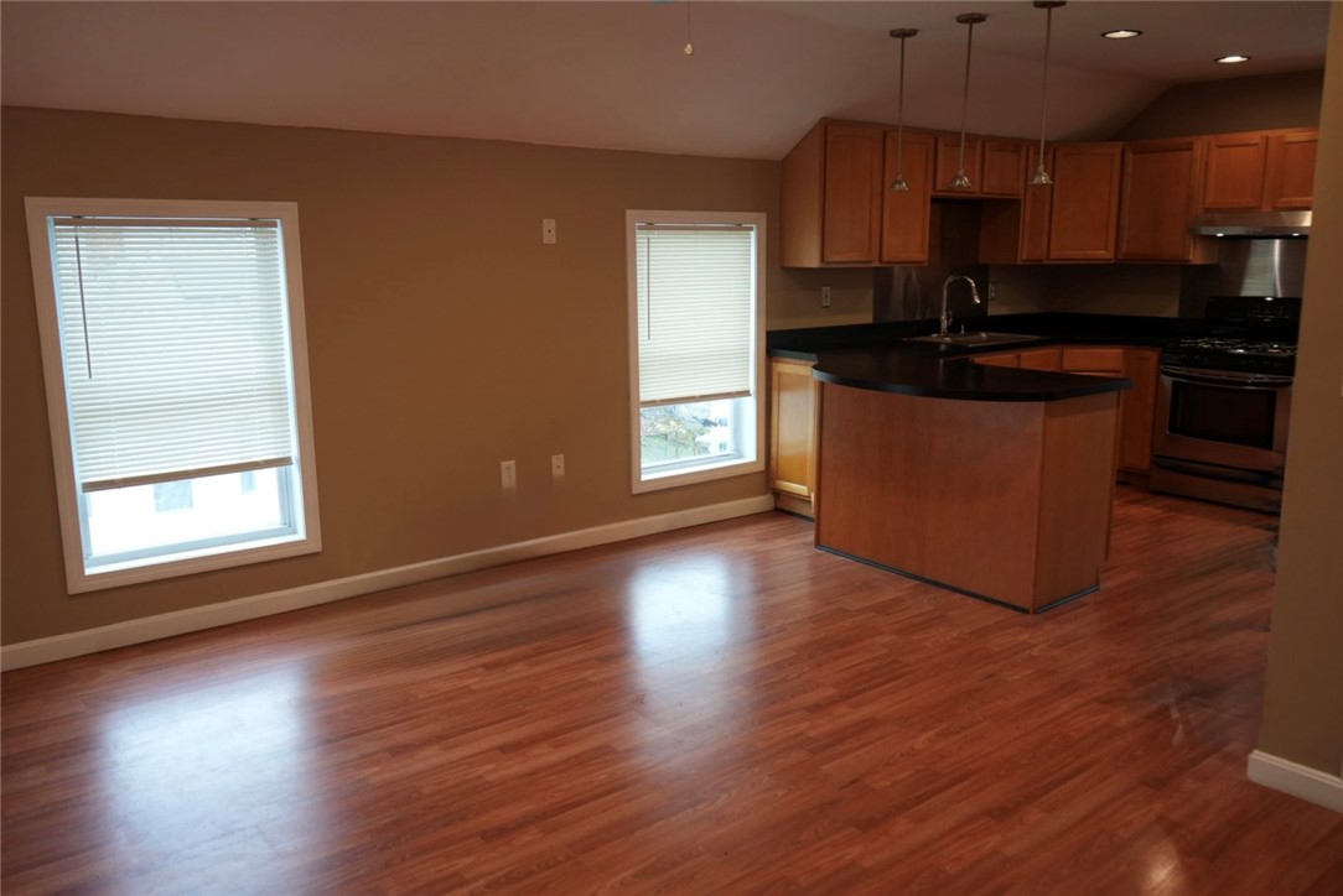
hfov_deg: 65.4
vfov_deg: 46.5
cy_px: 448
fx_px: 1045
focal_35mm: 28
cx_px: 672
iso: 1000
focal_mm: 28
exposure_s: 1/160
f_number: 4
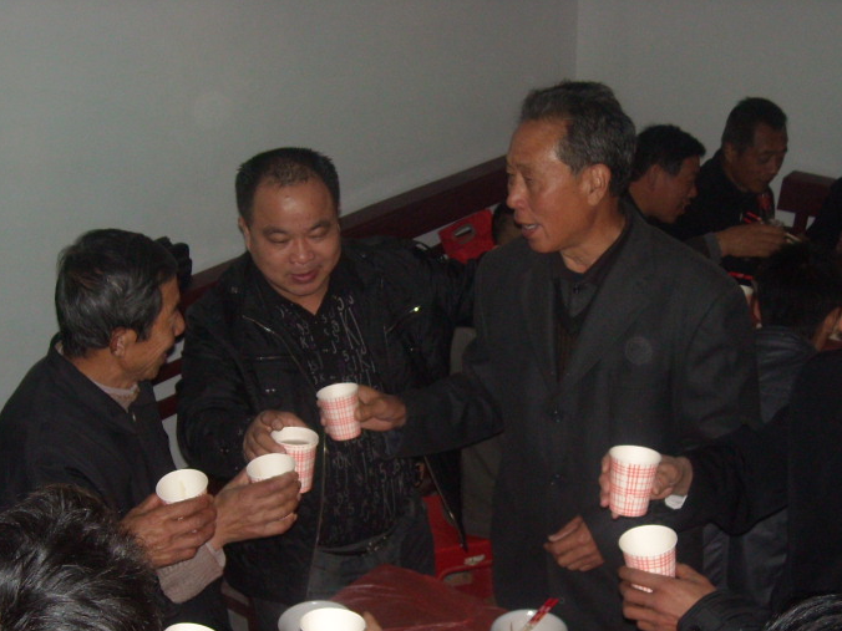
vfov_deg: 27.2
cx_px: 483
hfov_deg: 36.1
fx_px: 1289
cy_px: 473
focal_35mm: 53
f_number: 2.8
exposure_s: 1/60
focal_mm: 5.7
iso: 200
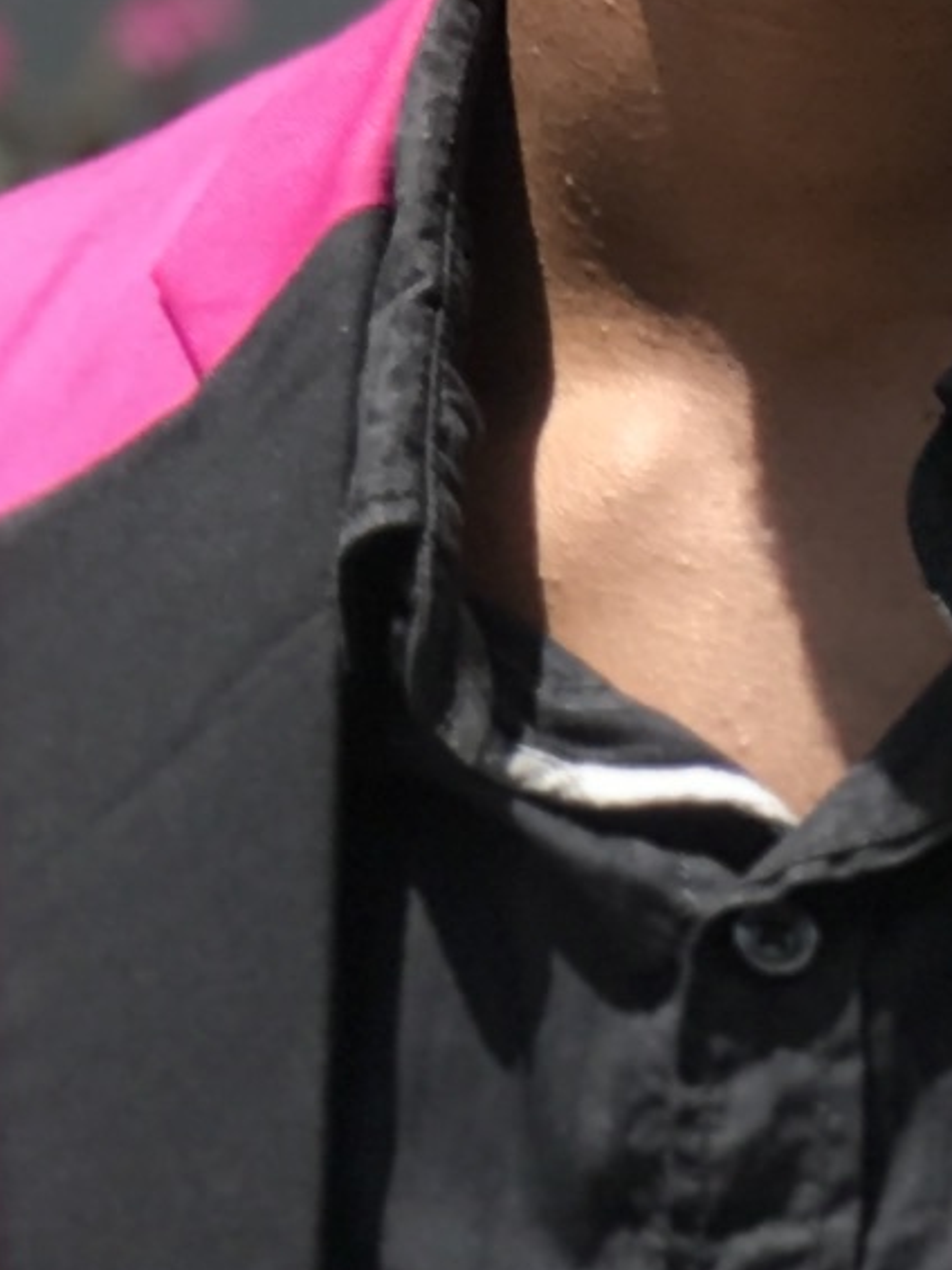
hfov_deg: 3.7
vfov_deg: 4.8
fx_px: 14919
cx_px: 1015
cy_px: 1605
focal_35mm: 407
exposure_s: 1/306
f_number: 2.8
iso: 20
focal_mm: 6.6
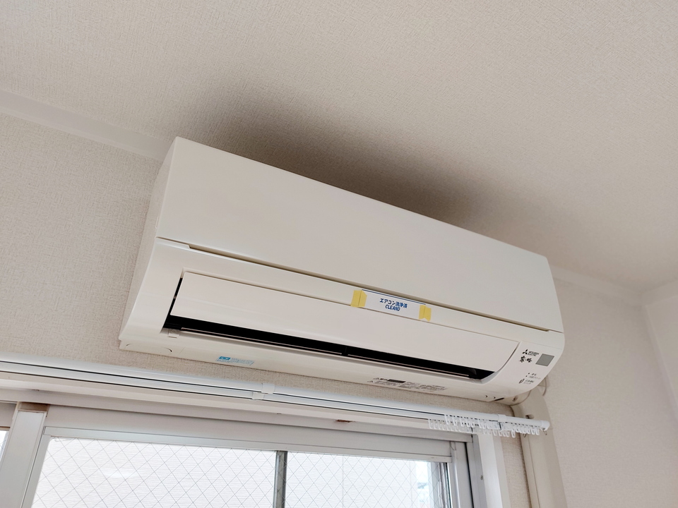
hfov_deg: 71.6
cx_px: 339
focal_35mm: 24
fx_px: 470
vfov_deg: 56.8
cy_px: 254
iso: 32
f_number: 1.8
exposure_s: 1/40
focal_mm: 5.23
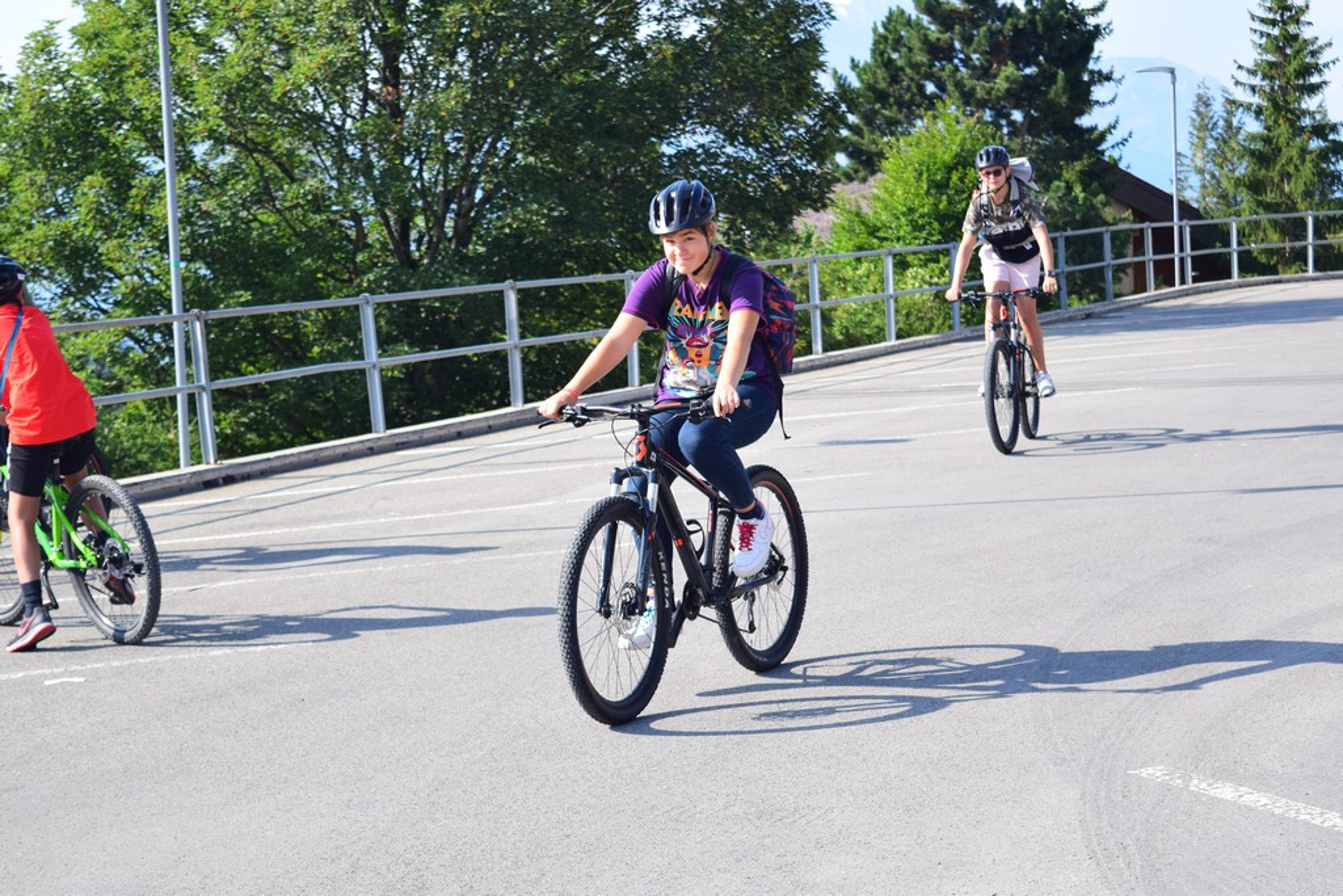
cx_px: 672
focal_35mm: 82
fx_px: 3078
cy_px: 448
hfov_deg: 24.6
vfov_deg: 16.6
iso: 800
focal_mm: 55
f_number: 5.6
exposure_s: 1/1250
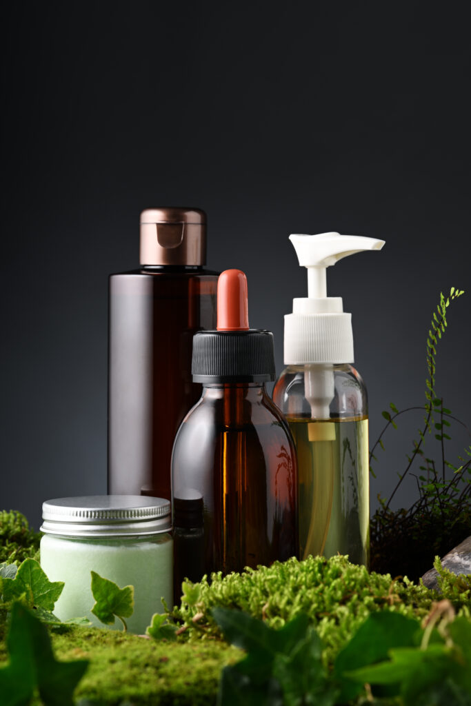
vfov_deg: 19.5
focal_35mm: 105
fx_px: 2060
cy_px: 353
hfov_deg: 13.0
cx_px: 236
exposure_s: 1/160
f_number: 13
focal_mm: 105
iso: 100
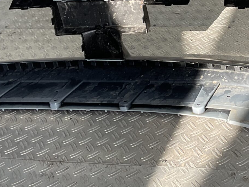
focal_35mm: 81
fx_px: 582
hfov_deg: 23.2
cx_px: 249
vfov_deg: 17.9
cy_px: 15
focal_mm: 3
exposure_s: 1/173
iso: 16
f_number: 1.8
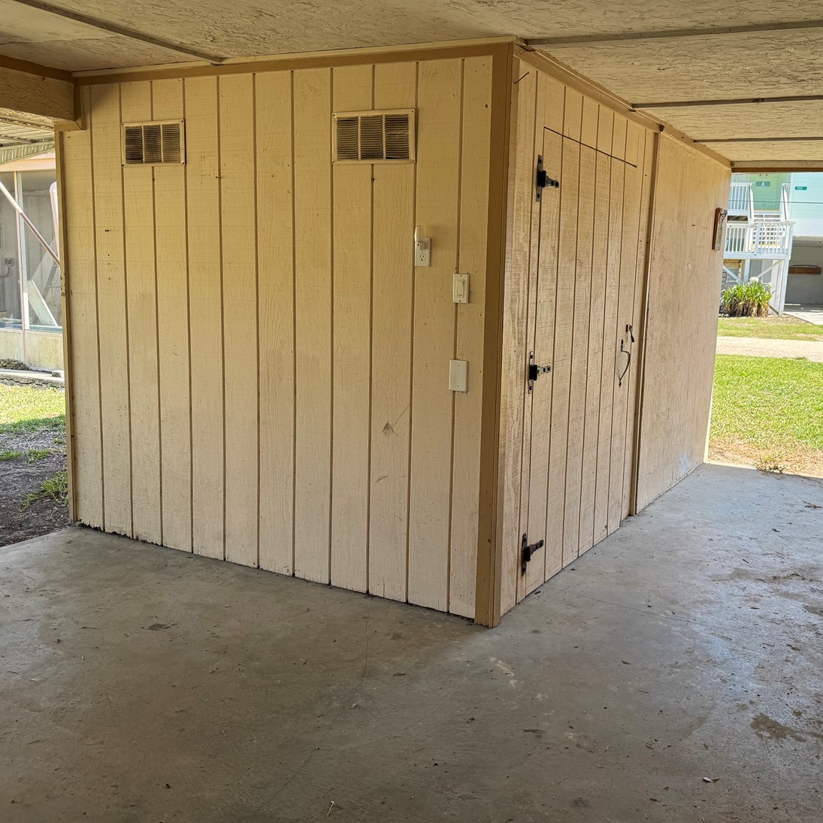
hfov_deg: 51.9
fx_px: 834
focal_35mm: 31
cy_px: 392
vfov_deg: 52.5
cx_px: 525
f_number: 1.78
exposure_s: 1/488
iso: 80
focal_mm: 6.76
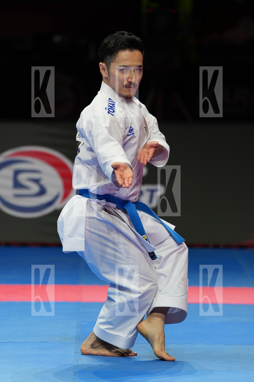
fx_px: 2541
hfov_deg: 5.7
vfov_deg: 8.6
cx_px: 127
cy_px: 191
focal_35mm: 240
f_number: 2.8
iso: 250
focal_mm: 160
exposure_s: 1/500
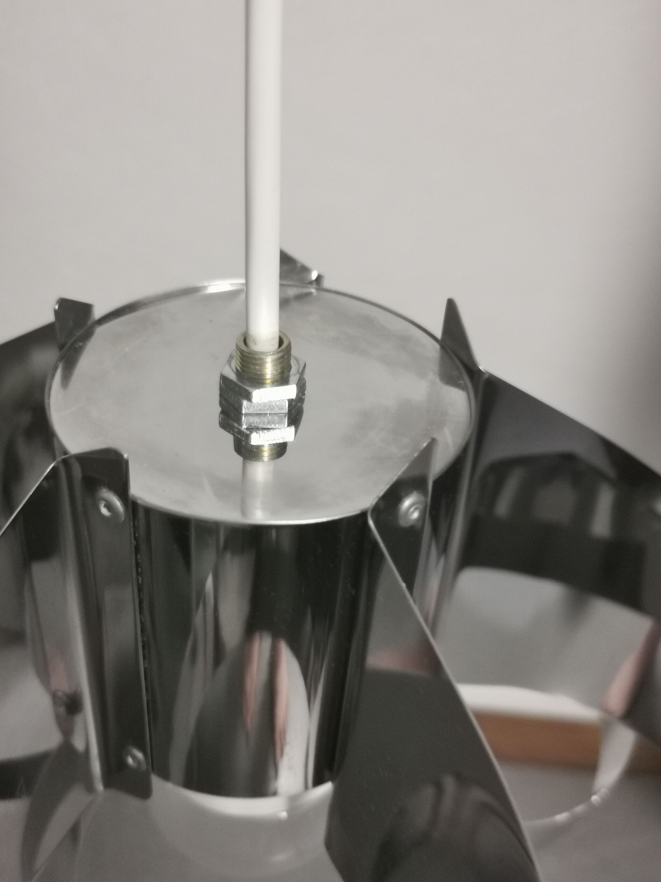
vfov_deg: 52.6
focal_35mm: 35
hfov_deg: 40.7
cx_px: 330
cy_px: 441
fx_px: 891
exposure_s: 1/23
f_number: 1.8
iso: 500
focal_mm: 5.58
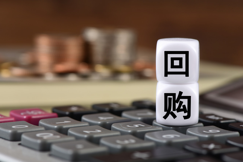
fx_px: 709
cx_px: 122
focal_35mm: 105
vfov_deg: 13.0
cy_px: 81
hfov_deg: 19.5
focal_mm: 105
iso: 100
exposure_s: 1/160
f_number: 9
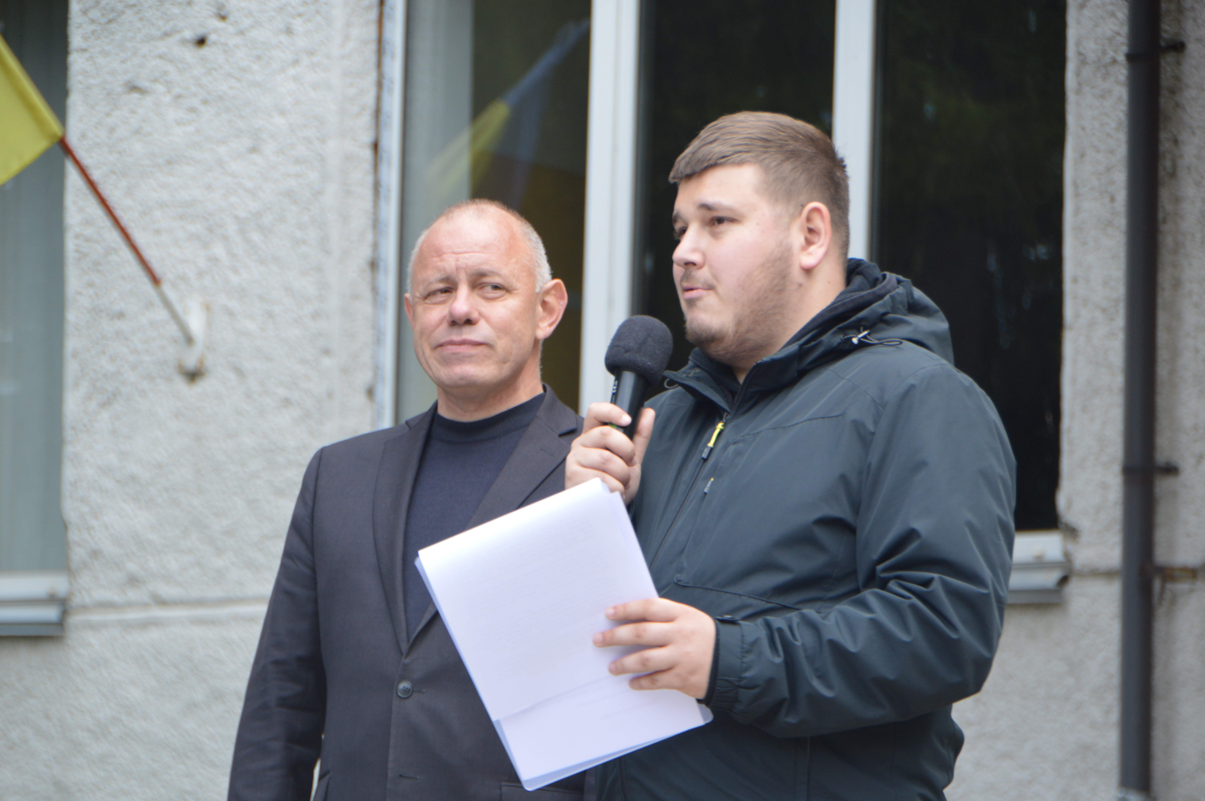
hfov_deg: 10.6
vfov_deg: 7.0
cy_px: 400
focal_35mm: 195
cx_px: 602
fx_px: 6521
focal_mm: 130
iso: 320
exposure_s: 1/125
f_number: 5.6
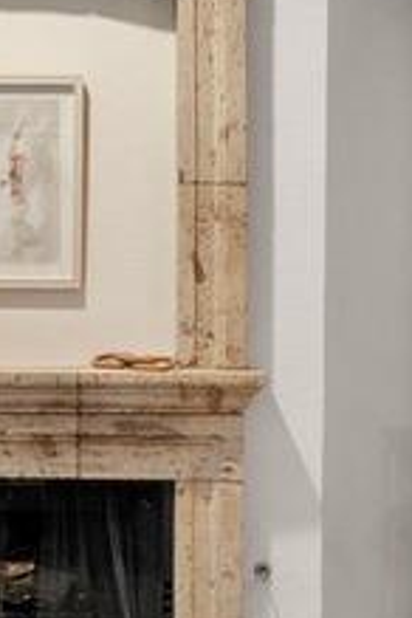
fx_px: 2403
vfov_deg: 14.6
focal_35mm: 140
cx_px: -34
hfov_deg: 9.7
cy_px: 258
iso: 250
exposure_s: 5
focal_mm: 10
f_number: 11
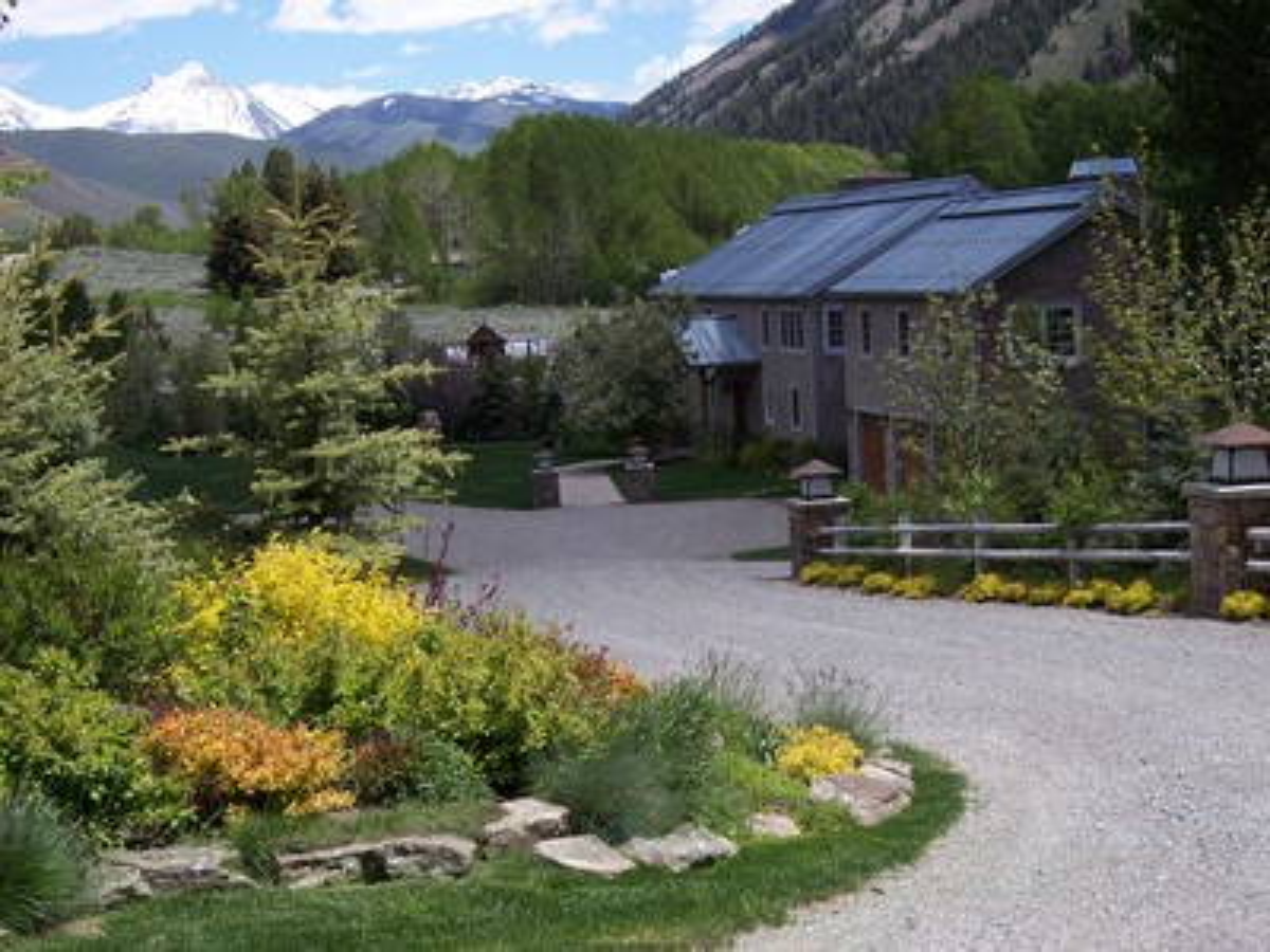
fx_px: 2385
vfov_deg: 22.6
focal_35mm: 65
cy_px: 476
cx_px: 635
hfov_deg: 29.8
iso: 100
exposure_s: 1/500
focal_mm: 13.3
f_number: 4.8
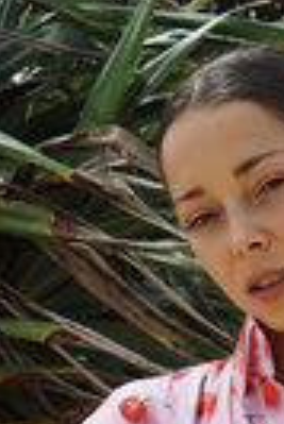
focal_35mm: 98
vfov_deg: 17.8
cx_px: 348
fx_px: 1157
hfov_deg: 13.6
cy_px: 695
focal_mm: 29
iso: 100
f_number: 8
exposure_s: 1/320
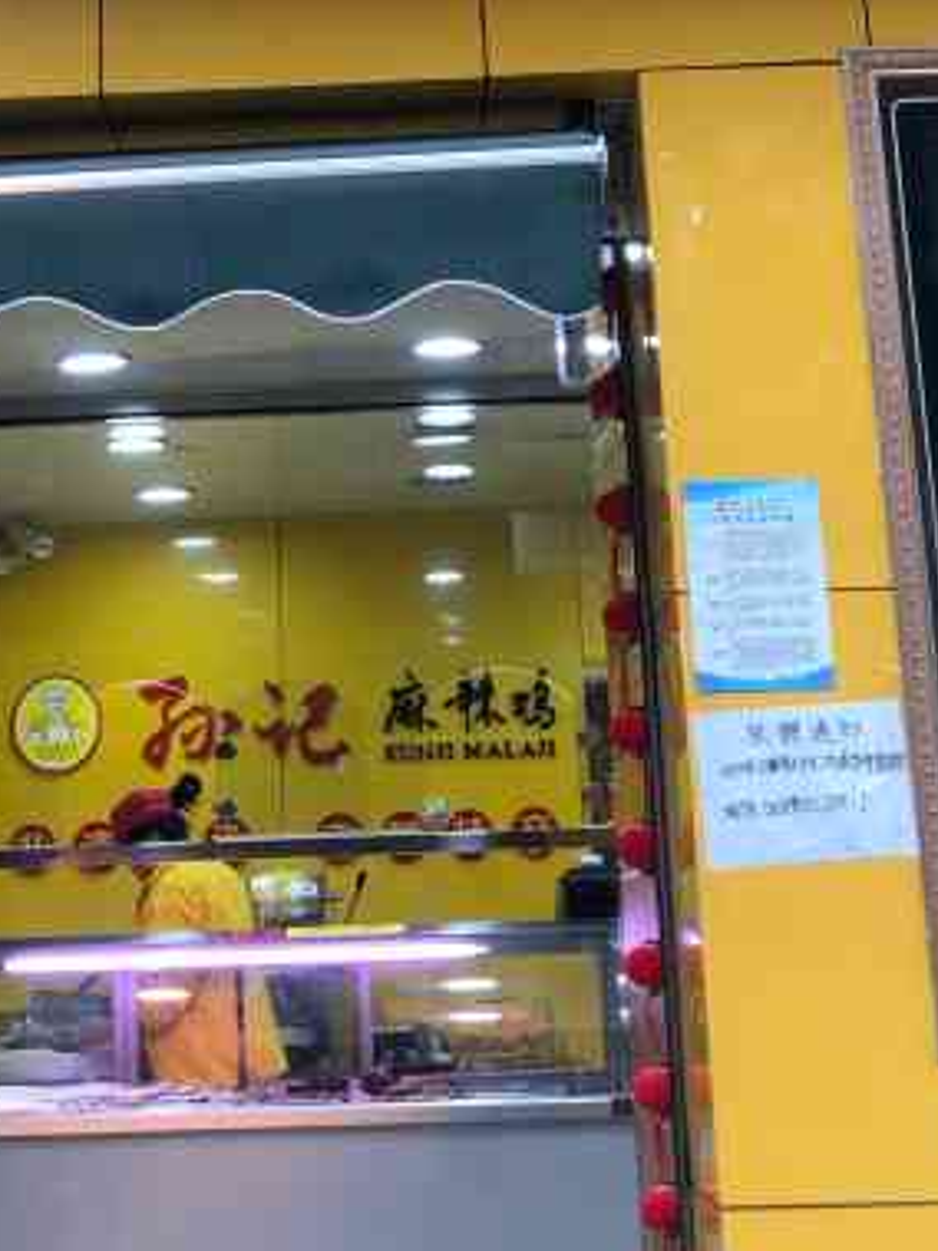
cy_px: 2
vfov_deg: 26.7
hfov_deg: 21.2
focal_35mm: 69
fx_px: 2494
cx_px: 337
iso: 25
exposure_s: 1/50
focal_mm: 3.99
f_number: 1.8
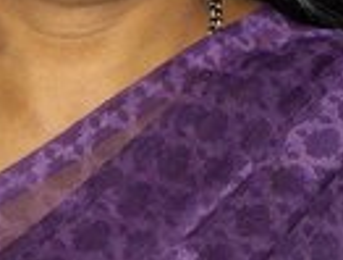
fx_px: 1838
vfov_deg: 7.9
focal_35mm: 185
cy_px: -113
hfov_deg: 10.6
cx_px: 102
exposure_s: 1/40
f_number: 2.7
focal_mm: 6.2
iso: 200
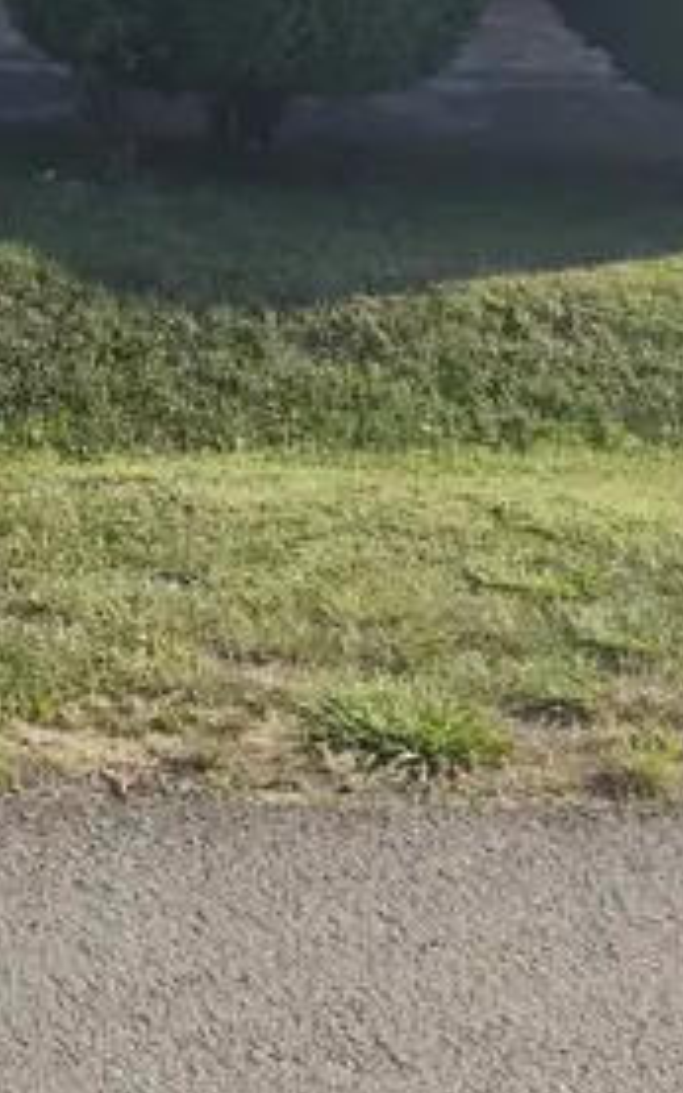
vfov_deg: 22.6
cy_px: -8
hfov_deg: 14.6
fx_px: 2622
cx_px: 12
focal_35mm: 88
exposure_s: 1/1301
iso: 50
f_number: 1.65
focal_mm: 6.14
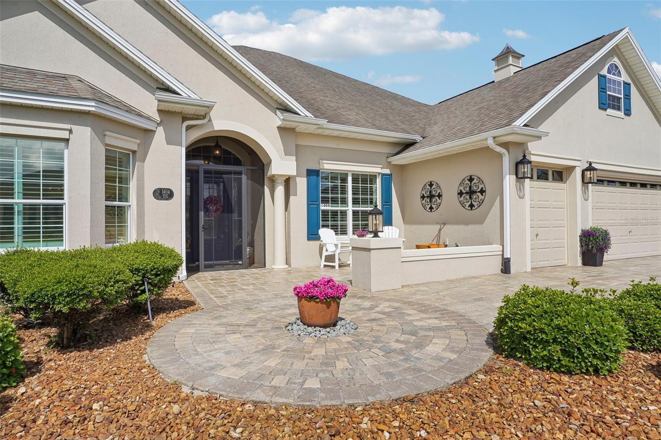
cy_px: 220
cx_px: 330
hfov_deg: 84.0
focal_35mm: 20
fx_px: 367
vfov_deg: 61.9
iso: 100
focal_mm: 20
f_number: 20
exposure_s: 1/100
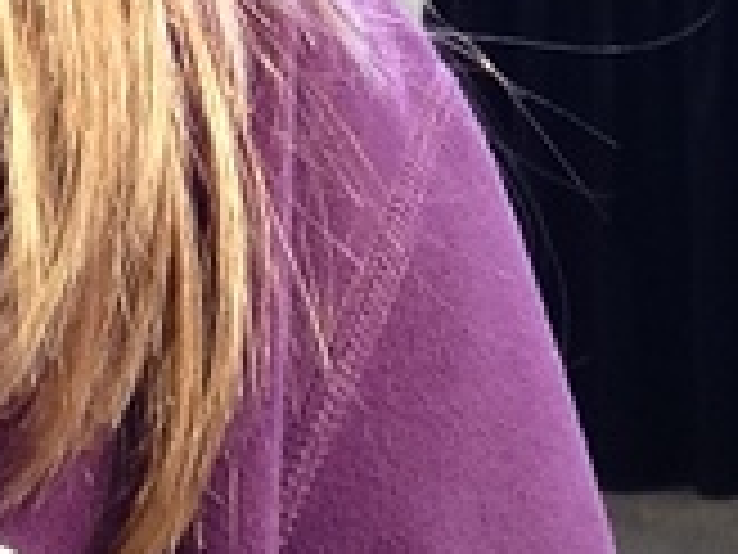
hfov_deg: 14.9
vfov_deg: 10.8
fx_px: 2750
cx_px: 796
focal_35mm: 129
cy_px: -401
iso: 125
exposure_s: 1/30
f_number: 2.4
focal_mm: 2.15
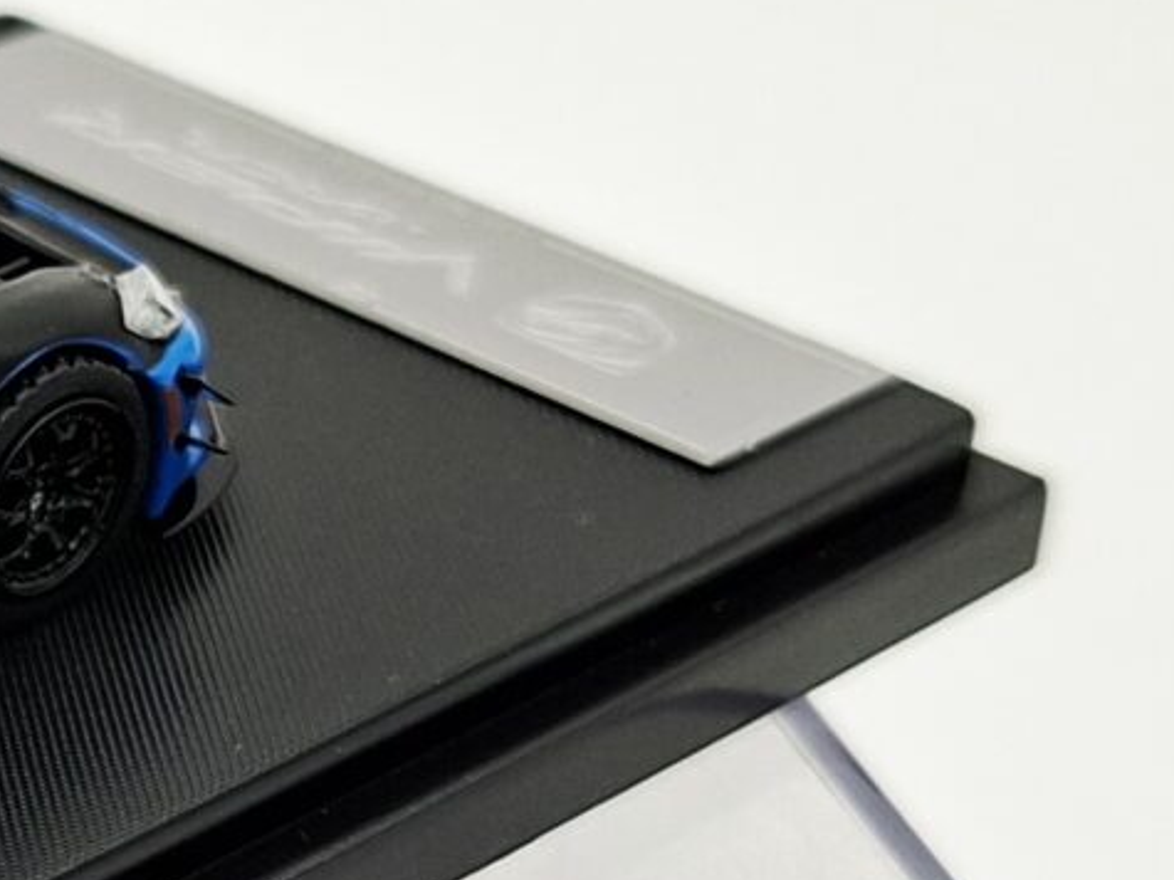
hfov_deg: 14.6
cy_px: 836
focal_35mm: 124
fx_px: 4204
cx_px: -687
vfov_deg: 11.8
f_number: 1.8
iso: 50
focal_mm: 5.54
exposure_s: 1/196
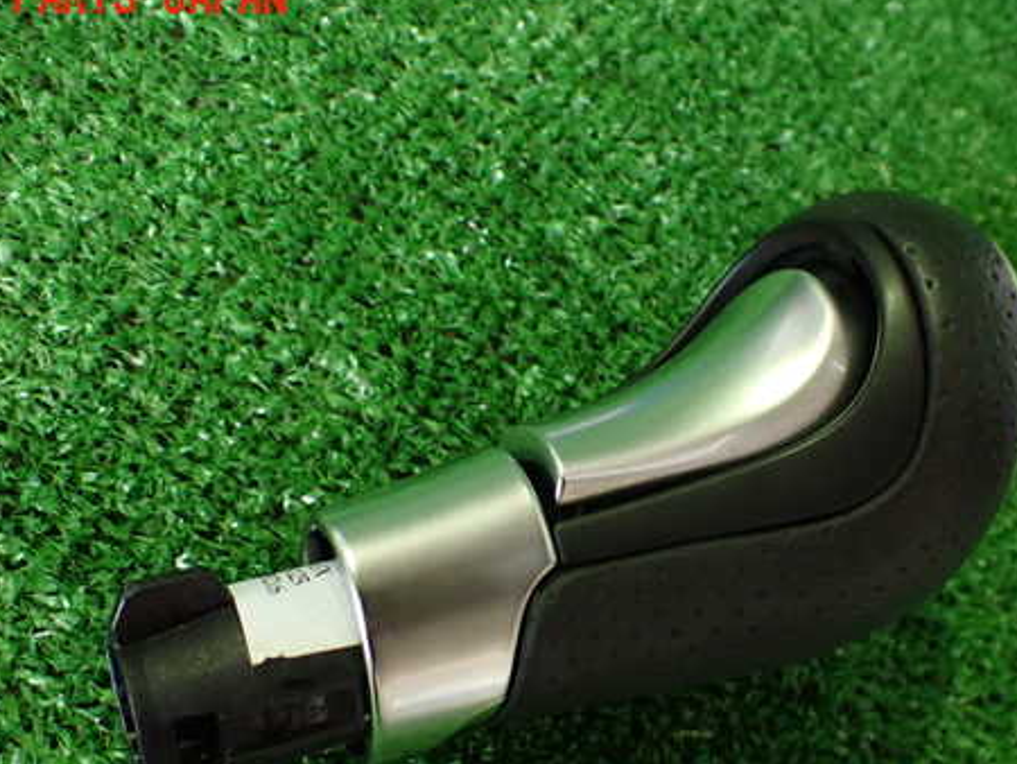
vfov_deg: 35.8
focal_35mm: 40
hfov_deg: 46.7
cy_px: 479
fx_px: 1176
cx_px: 554
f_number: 2.3
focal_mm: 5.4
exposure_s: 1/50
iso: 800
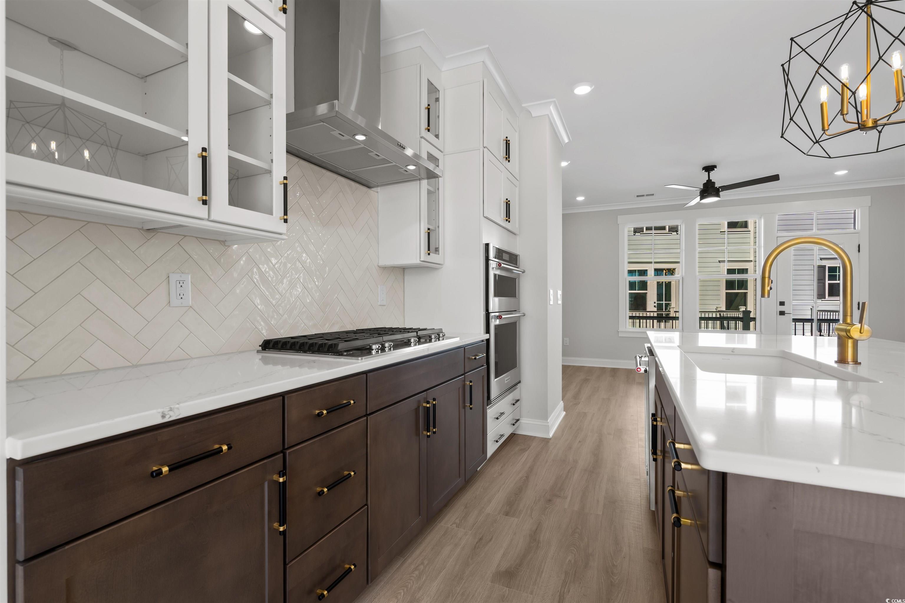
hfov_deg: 96.7
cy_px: 302
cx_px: 452
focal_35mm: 16
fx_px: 402
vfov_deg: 73.7
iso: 400
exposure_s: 1/20
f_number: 8
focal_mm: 16
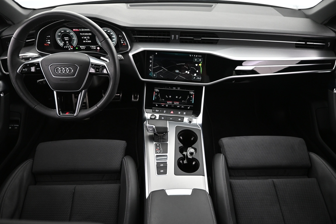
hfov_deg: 73.7
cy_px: 112
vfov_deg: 53.1
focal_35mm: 24
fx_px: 224
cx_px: 168
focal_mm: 16
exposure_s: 1/20
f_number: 3.5
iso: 1600
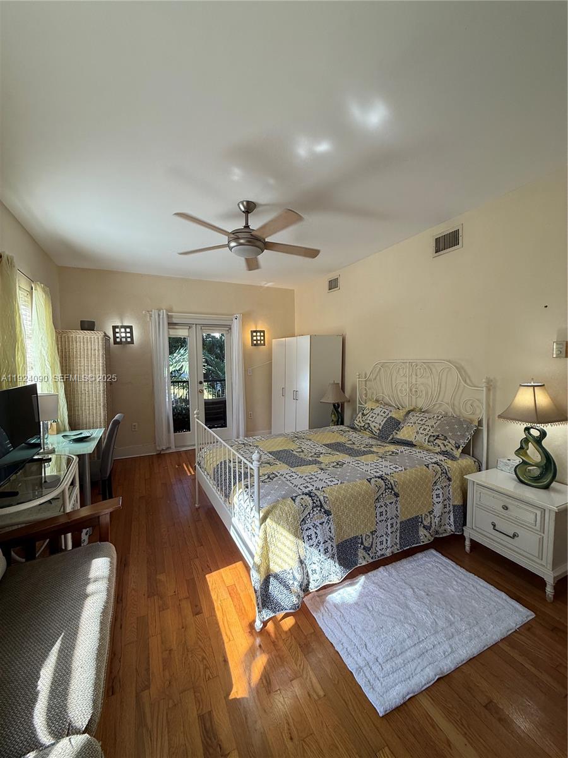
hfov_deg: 85.7
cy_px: 379
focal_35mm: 14
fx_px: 306
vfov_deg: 102.1
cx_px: 284
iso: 80
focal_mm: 2.22
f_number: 2.2
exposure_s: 1/120
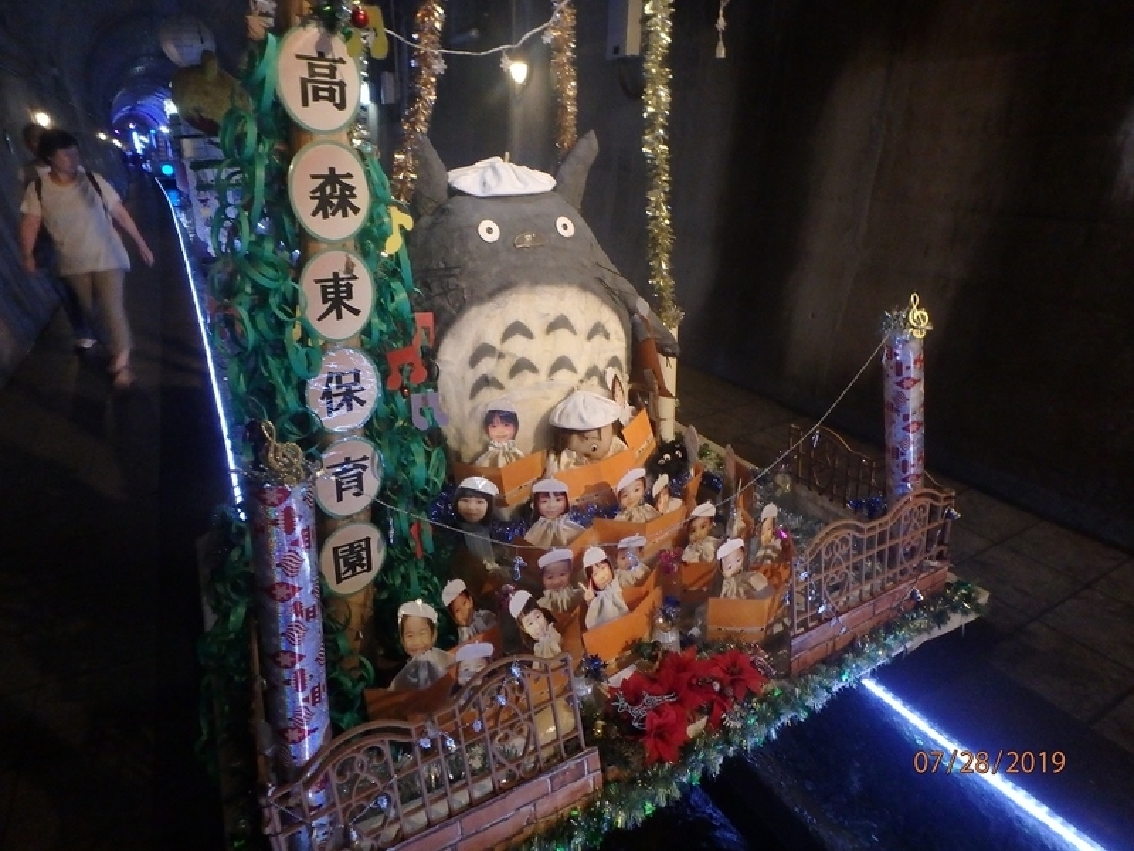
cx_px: 567
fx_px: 688
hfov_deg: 79.0
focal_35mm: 21
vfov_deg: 63.4
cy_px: 426
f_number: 3.5
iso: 800
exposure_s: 1/10
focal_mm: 3.7
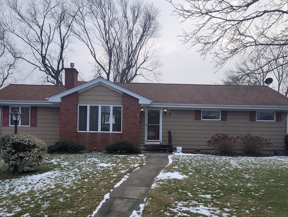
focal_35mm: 26
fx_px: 216
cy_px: 108
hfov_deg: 67.3
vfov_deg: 53.1
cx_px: 144
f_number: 1.8
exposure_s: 1/487
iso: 40
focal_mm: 5.4
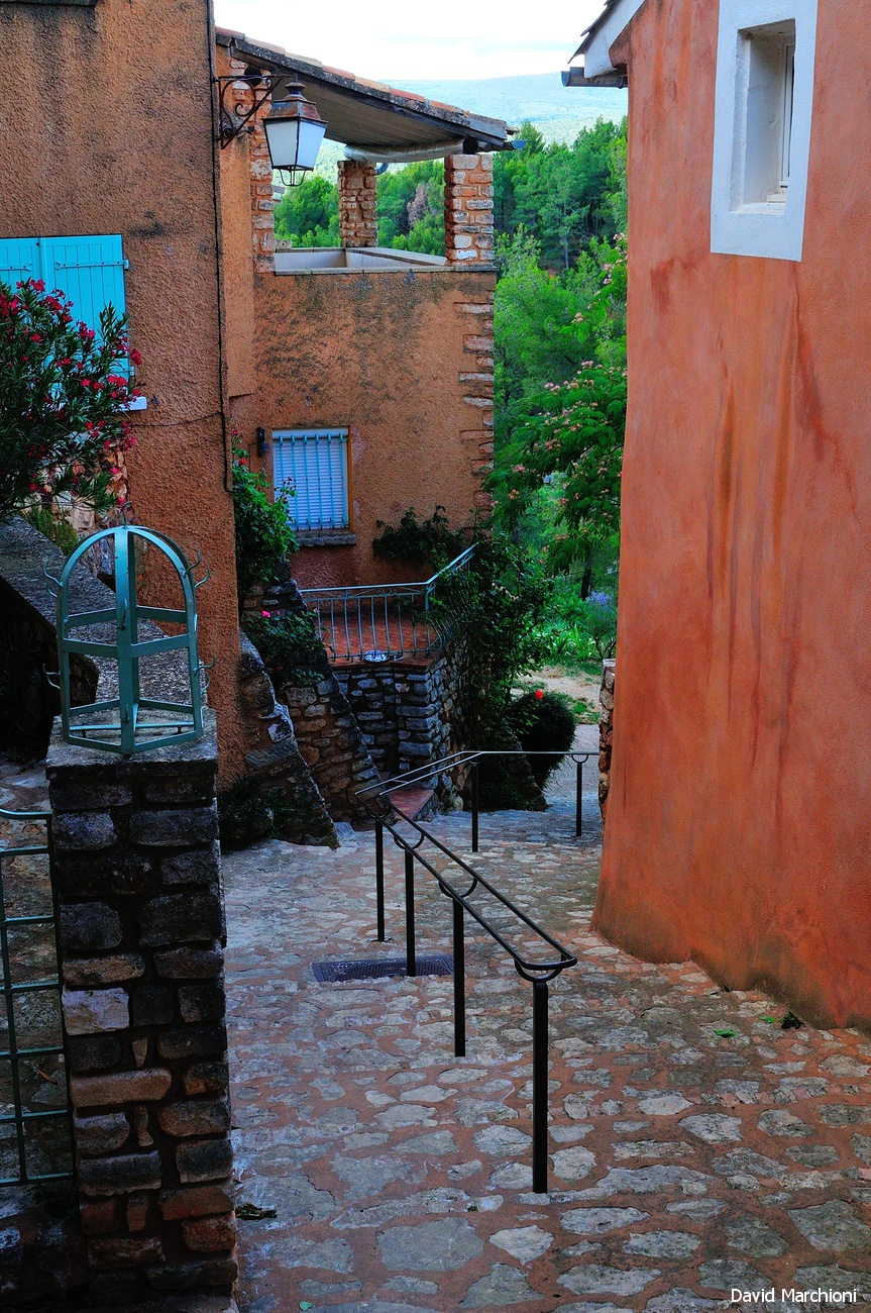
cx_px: 436
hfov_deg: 28.0
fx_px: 1747
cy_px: 656
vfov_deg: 41.2
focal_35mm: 48
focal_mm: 32
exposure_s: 1/60
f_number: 13
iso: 400
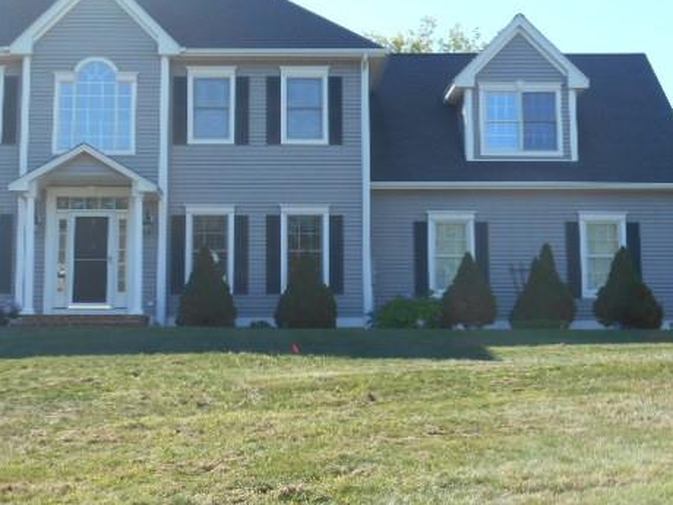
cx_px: 256
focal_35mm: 64
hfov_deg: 30.2
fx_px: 1244
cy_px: 179
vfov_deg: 22.9
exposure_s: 1/250
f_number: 4
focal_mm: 8.3
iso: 80
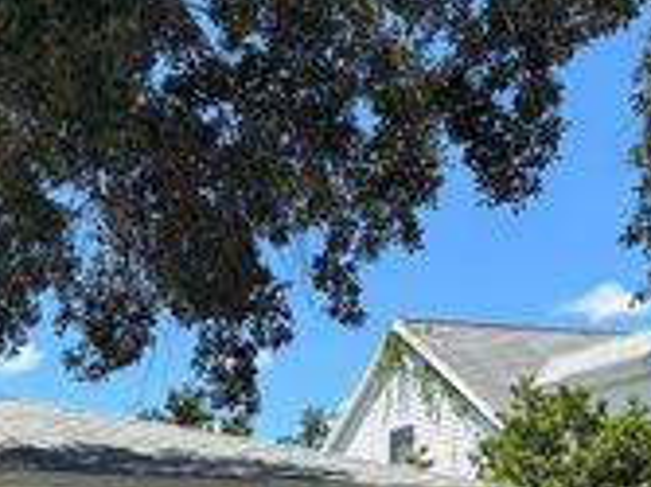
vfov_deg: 17.9
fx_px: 1466
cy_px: 598
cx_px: -94
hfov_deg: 23.3
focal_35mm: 78
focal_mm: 5.96
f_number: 1.6
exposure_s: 1/1949
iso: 50
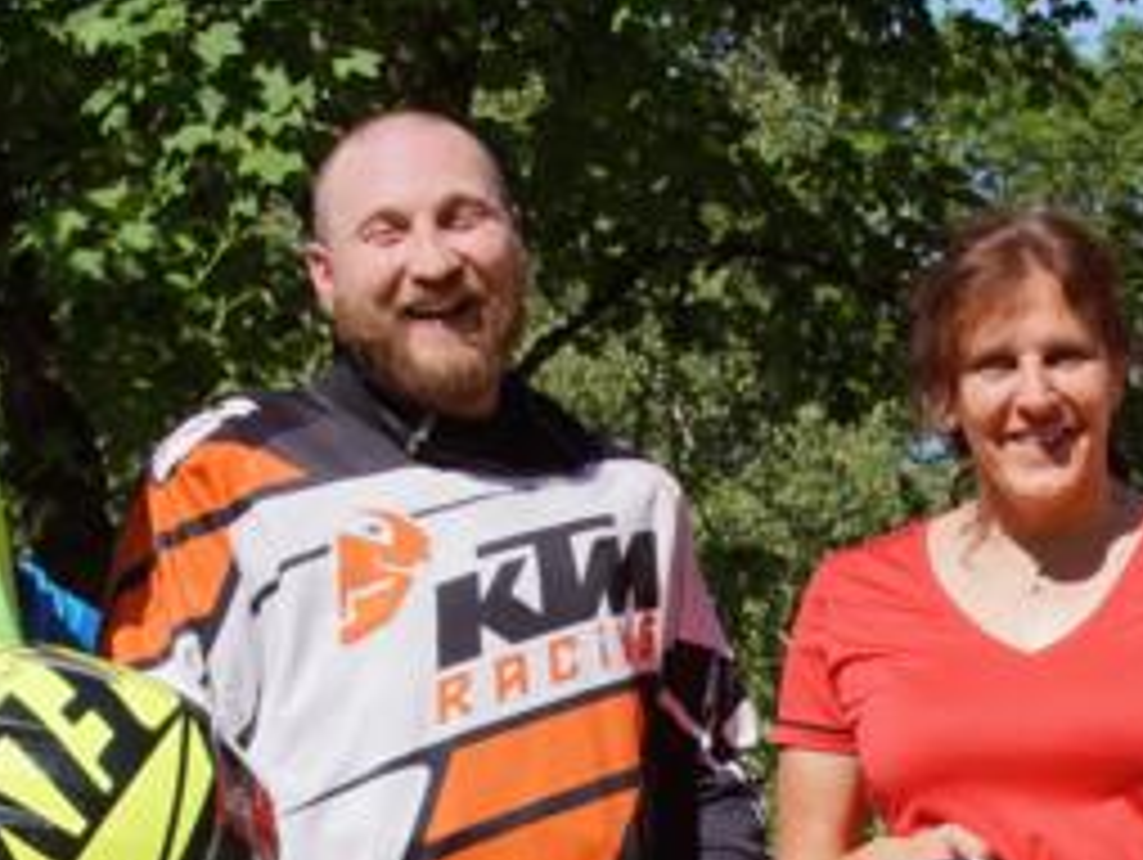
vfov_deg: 9.6
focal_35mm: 153
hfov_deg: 12.8
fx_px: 5057
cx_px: 914
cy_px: 1022
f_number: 7.1
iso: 200
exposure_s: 1/640
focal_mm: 30
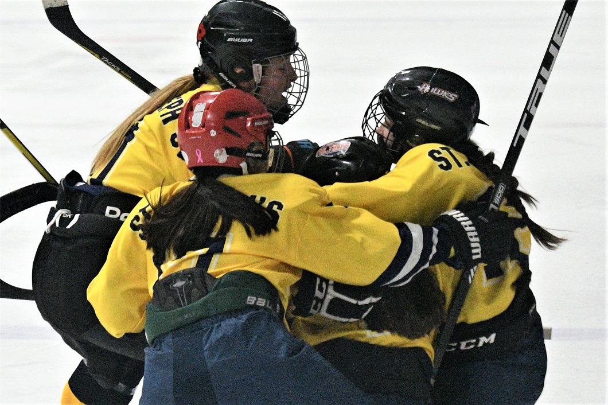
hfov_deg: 14.4
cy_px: 202
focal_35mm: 142
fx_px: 2406
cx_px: 304
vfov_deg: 9.6
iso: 8000
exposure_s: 1/1000
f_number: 4.5
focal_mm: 95
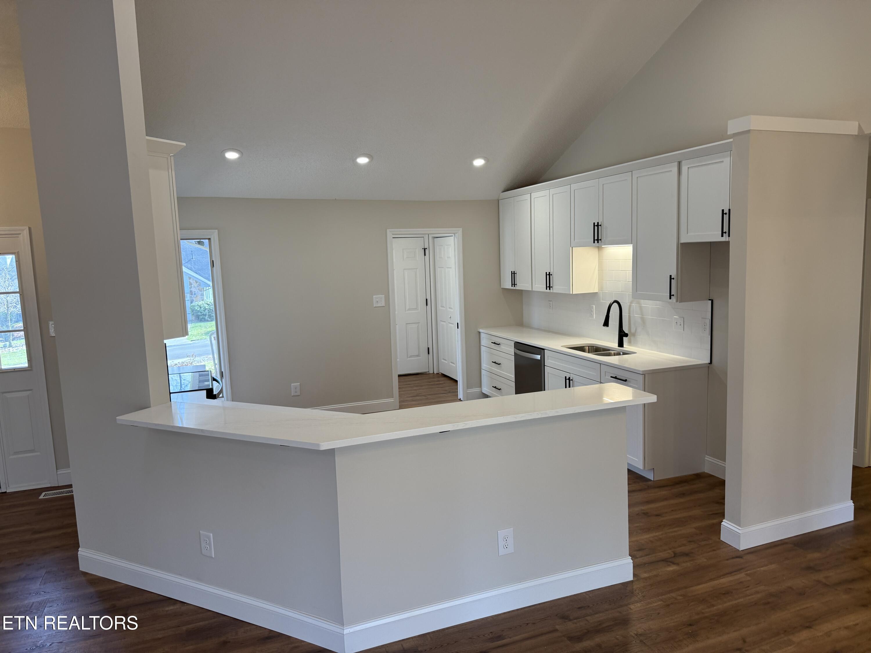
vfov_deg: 56.8
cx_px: 436
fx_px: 604
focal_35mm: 24
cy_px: 326
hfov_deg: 71.6
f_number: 1.78
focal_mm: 6.76
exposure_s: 1/185
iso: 125
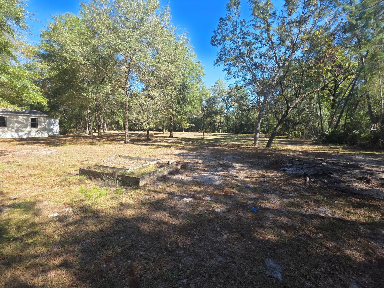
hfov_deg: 102.1
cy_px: 141
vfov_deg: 85.6
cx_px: 196
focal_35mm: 14
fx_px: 155
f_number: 1.9
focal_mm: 2.2
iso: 40
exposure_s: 1/518
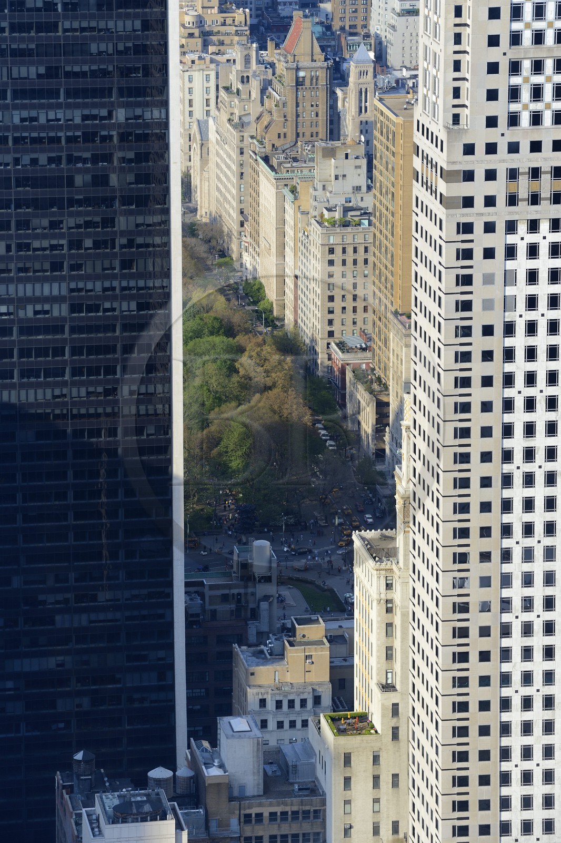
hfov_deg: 9.5
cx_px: 280
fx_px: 3391
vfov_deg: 14.2
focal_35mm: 145
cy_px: 422
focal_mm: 145
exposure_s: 1/400
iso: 400
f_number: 9
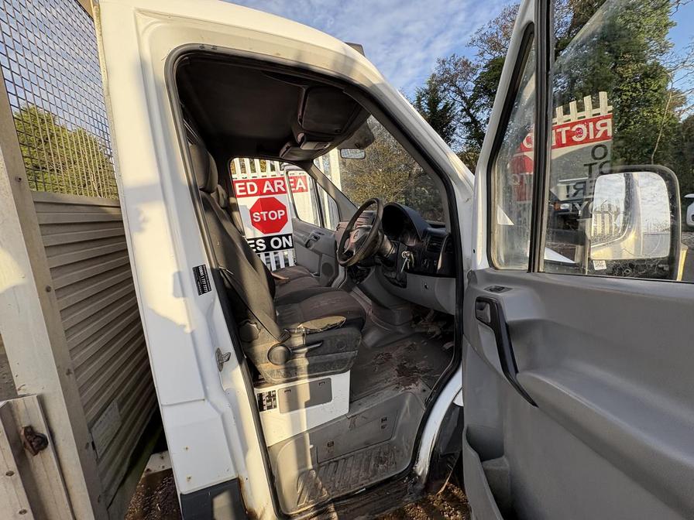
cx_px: 347
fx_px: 281
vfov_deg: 85.7
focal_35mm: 14
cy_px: 260
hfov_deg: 102.1
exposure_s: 1/334
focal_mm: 2.22
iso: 64
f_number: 2.2
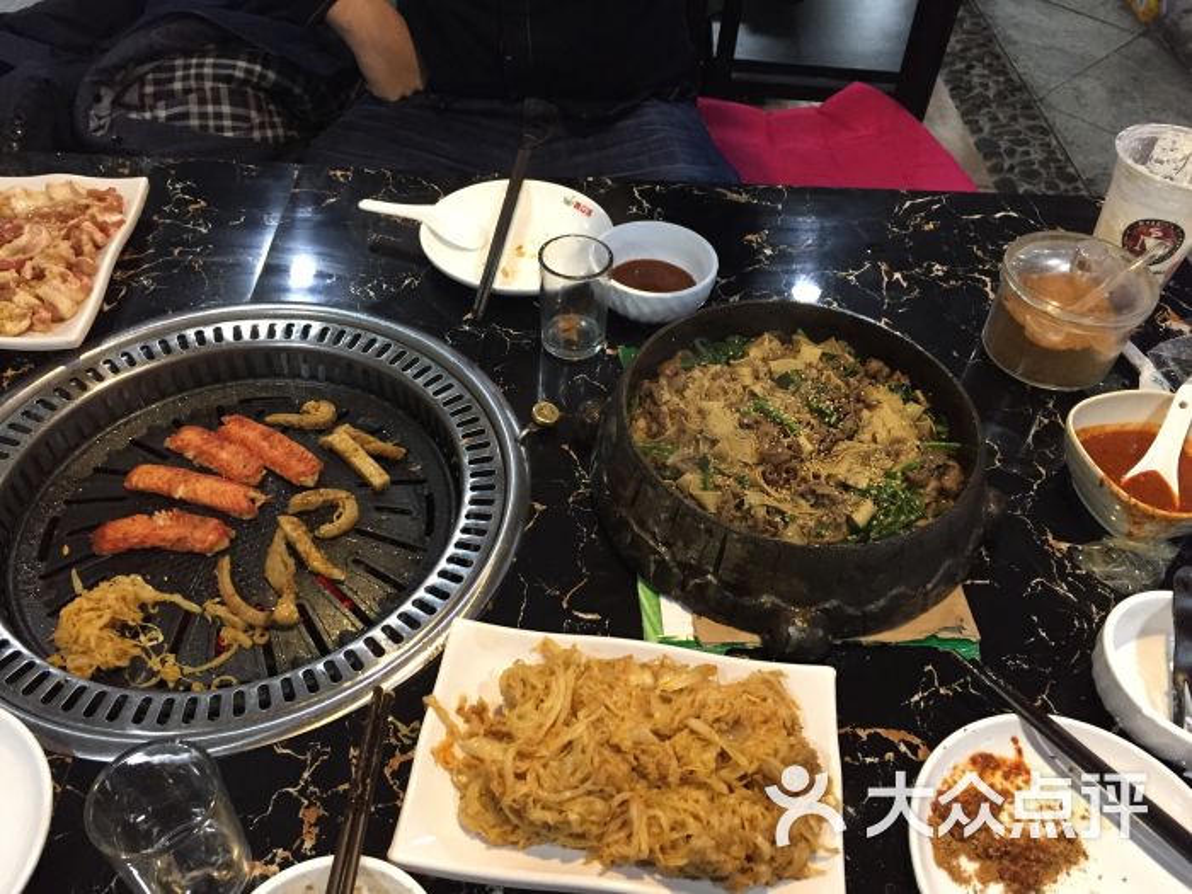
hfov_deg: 61.7
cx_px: 596
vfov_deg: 48.2
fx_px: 999
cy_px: 447
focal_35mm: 29
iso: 250
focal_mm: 4.15
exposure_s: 1/24
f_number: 2.2
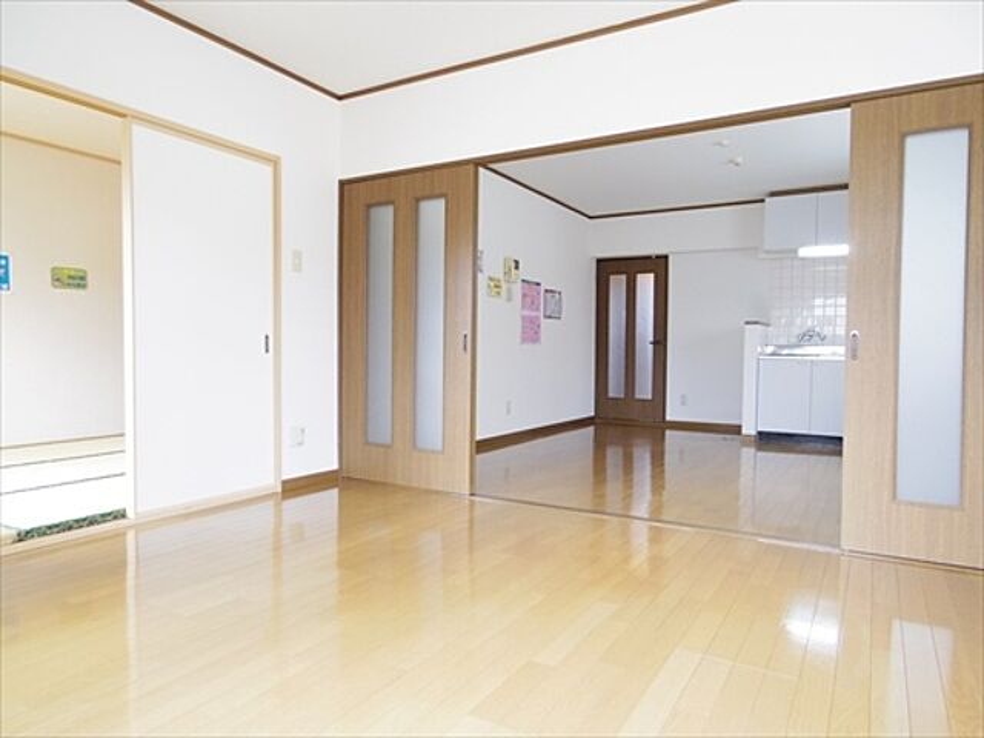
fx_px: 654
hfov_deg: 73.9
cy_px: 369
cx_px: 492
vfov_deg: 58.9
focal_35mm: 23
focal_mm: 5
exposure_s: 1/40
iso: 500
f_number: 2.8
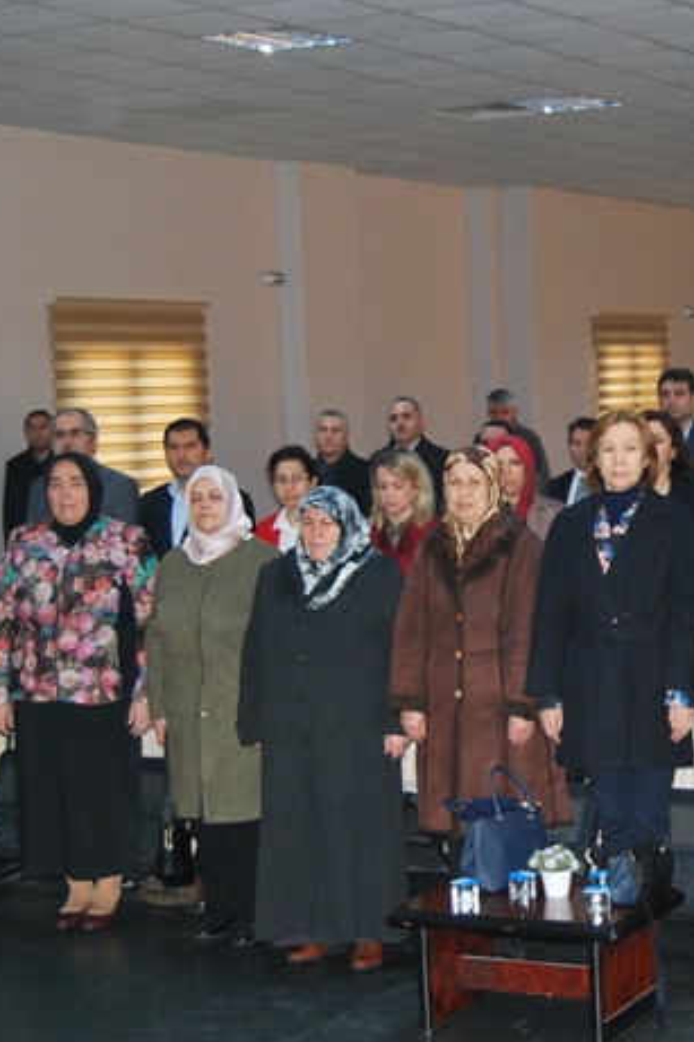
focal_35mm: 71
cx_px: 631
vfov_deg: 28.6
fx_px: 2048
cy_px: 528
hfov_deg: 18.9
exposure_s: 1/60
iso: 900
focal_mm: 31
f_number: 4.5
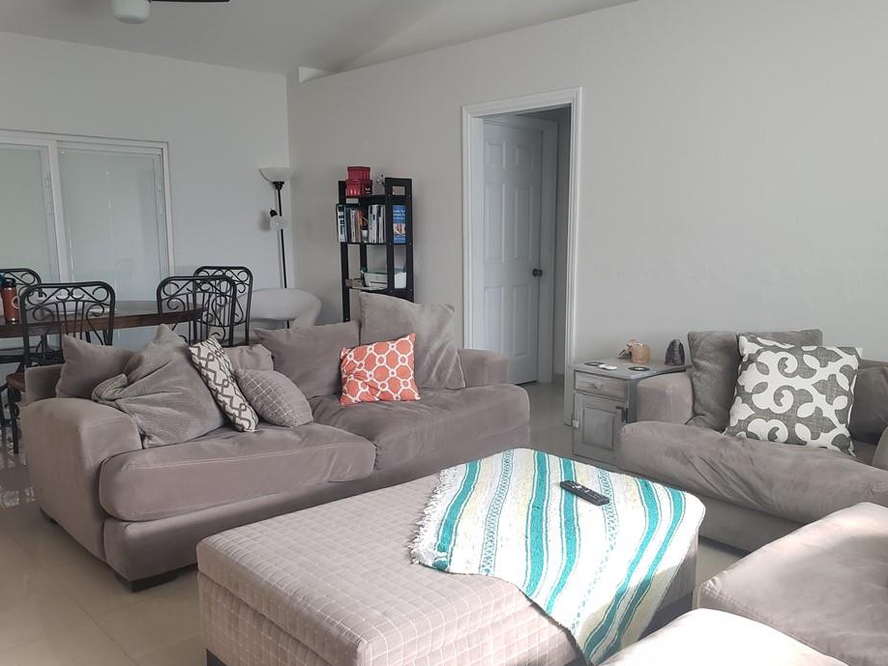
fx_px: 744
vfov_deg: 48.2
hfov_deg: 61.6
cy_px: 349
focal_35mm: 29
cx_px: 470
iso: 200
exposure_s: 1/60
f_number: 2.4
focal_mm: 4.3
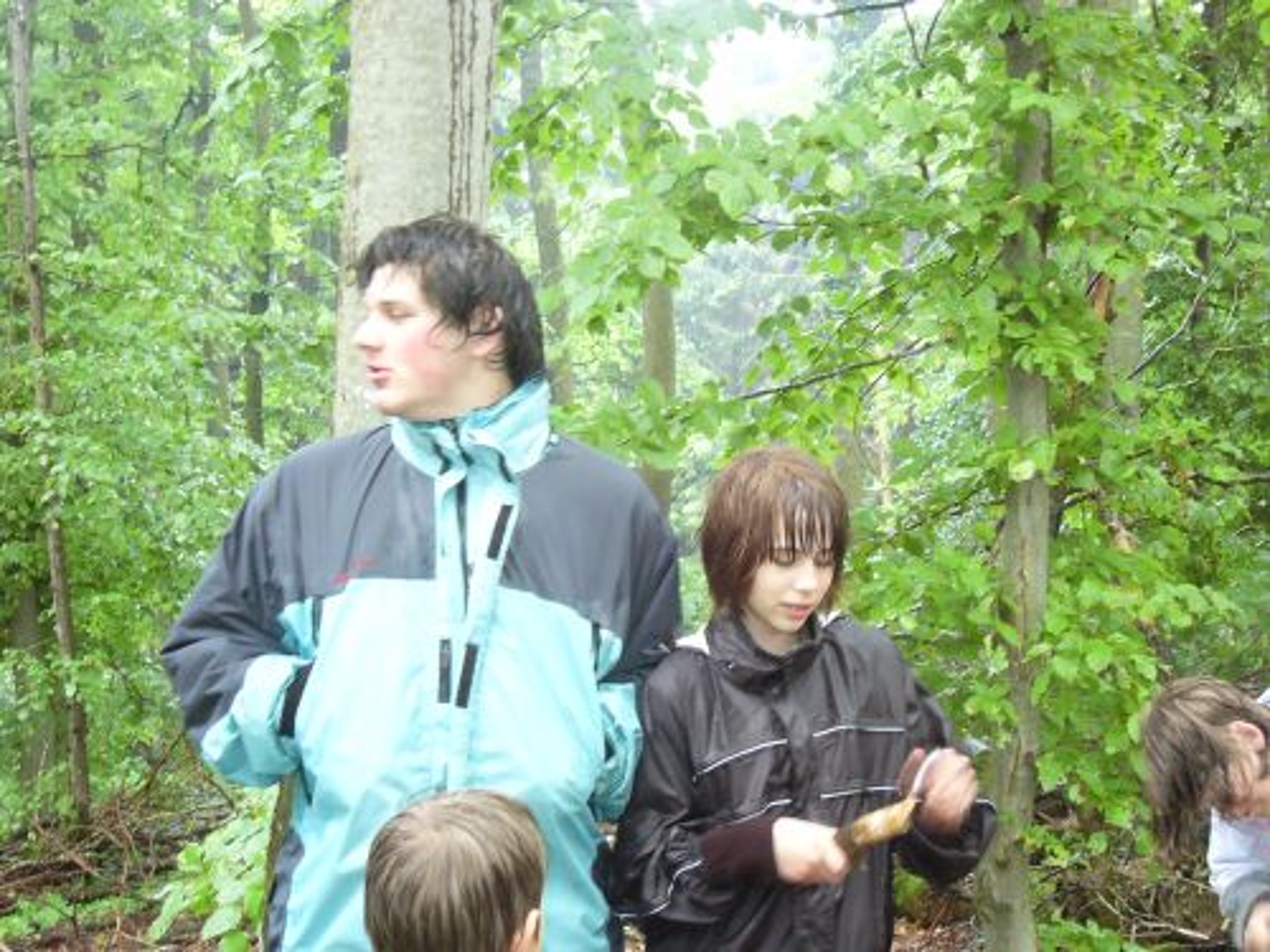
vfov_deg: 27.5
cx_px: 635
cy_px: 476
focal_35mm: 53
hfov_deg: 36.2
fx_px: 1944
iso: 200
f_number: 3.4
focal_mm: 8.8
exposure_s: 1/15
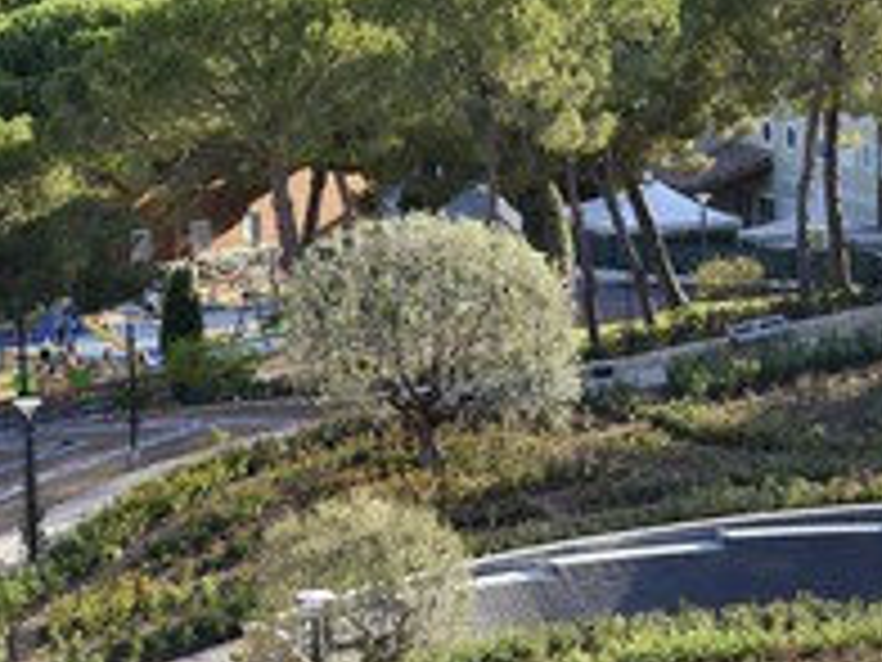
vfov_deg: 10.3
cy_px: 405
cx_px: 868
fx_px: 3669
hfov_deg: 13.5
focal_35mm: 144
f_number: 8
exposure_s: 1/160
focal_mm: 70
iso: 200
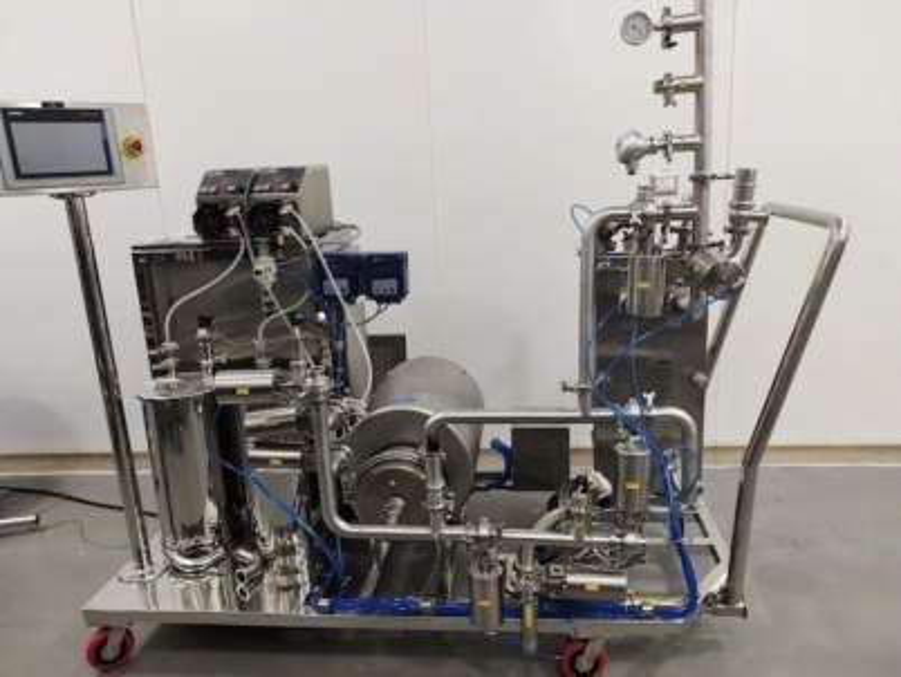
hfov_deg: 59.9
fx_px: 781
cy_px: 338
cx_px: 450
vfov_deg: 46.8
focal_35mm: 30
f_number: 1.8
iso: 252
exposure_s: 1/50
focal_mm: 3.95
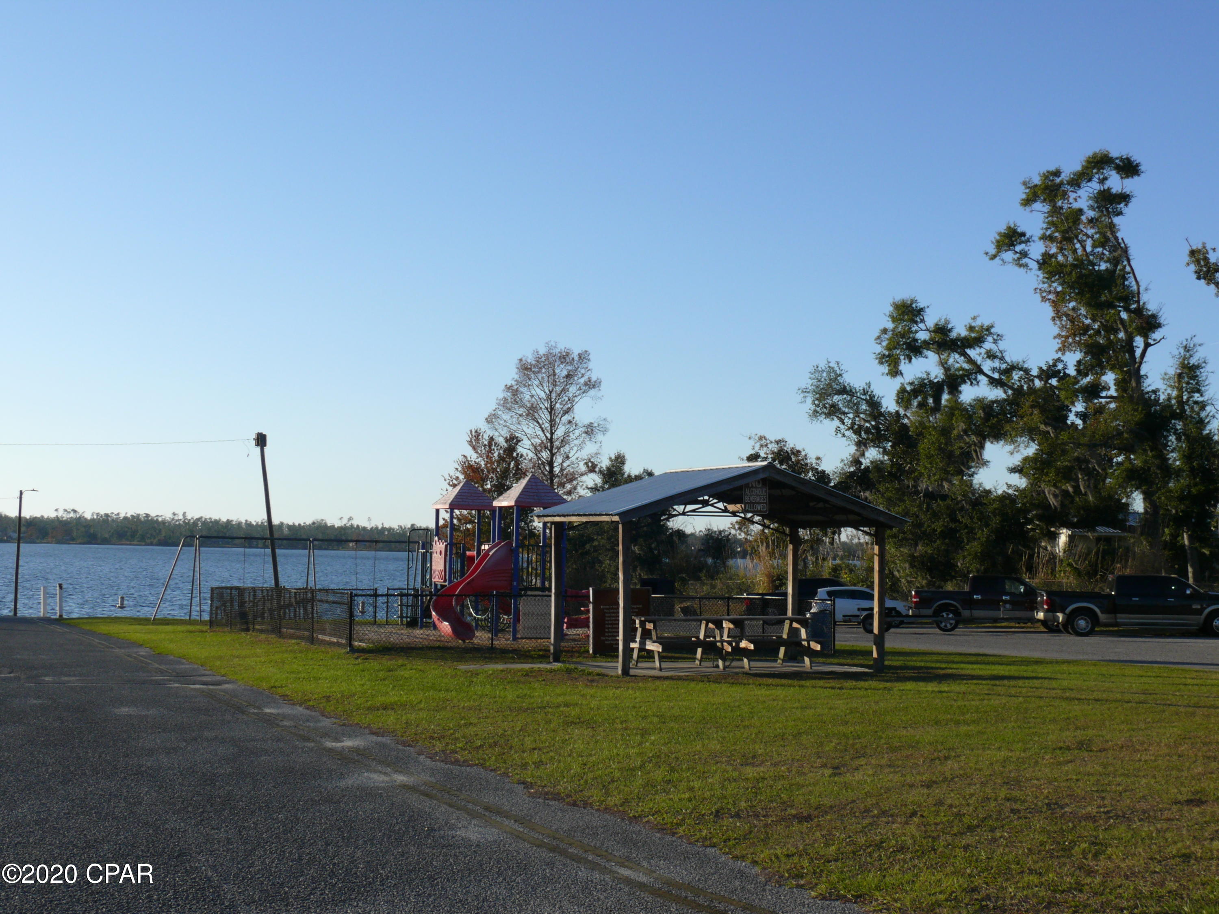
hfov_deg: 42.1
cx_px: 610
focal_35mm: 45
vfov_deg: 32.2
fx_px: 1585
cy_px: 457
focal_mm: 9.6
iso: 100
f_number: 5.6
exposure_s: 1/400
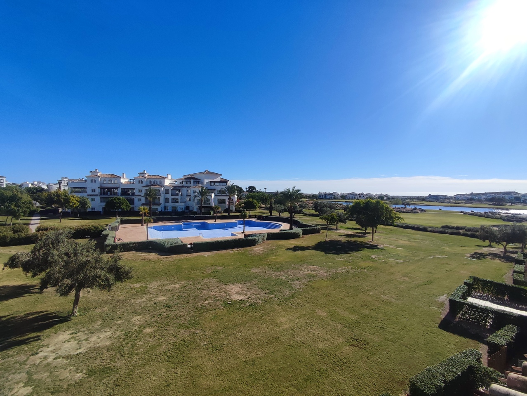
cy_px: 198
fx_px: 244
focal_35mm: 16
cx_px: 264
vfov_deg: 78.2
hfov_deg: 94.5
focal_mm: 1.65
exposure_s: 1/2420
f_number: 2.2
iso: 50
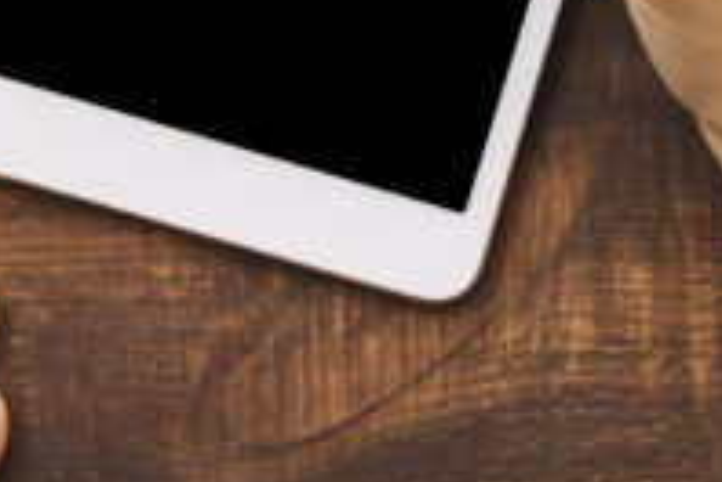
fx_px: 2567
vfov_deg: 10.1
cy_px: -403
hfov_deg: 15.9
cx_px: 128
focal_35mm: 128
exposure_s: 1/13
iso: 100
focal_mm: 33
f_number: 9
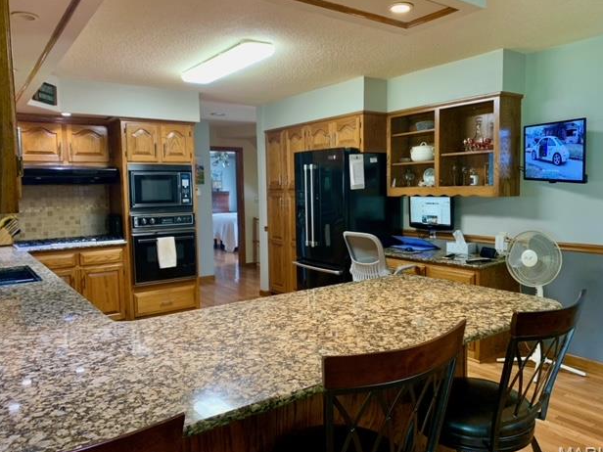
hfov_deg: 65.3
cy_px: 232
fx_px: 470
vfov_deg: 51.3
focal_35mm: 27
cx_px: 307
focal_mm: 4.25
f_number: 1.8
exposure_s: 1/60
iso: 250
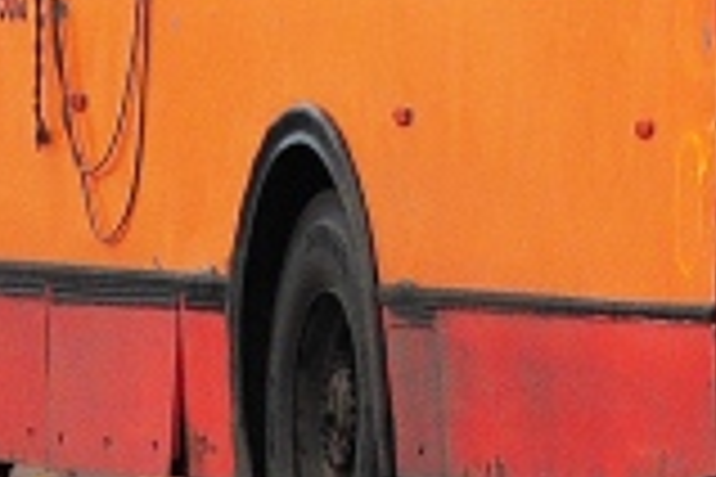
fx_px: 22095
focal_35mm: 1111
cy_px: -767
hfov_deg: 1.9
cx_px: 757
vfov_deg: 1.2
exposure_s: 1/125
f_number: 5.6
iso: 200
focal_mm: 98
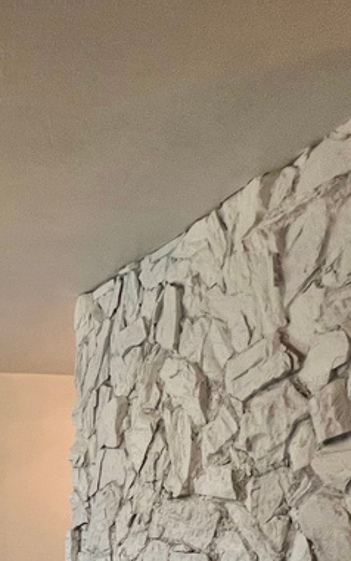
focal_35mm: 37
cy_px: 564
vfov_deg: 44.6
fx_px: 567
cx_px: -137
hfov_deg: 27.1
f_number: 1.8
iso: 250
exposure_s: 1/120
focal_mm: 1.57
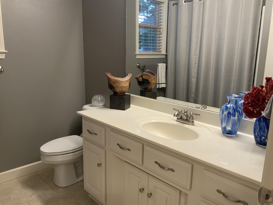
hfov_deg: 61.7
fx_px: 229
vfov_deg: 48.2
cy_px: 102
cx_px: 136
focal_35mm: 29
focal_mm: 3
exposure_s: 1/60
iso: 160
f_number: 1.8
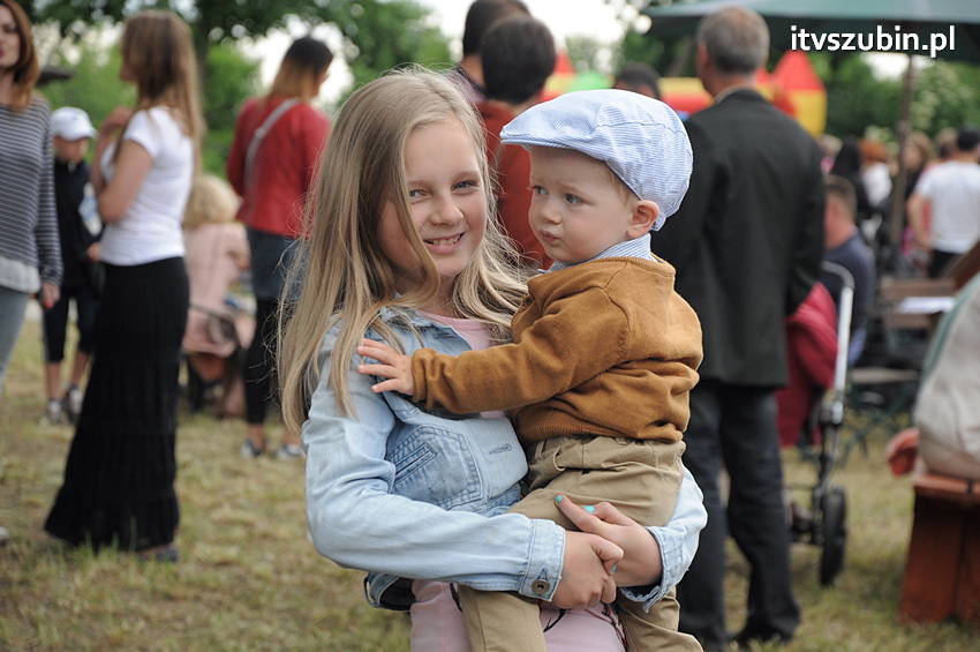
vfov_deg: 8.7
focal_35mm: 158
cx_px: 490
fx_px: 4283
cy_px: 326
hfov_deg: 13.1
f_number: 5.6
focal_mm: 105
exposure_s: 1/320
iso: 500
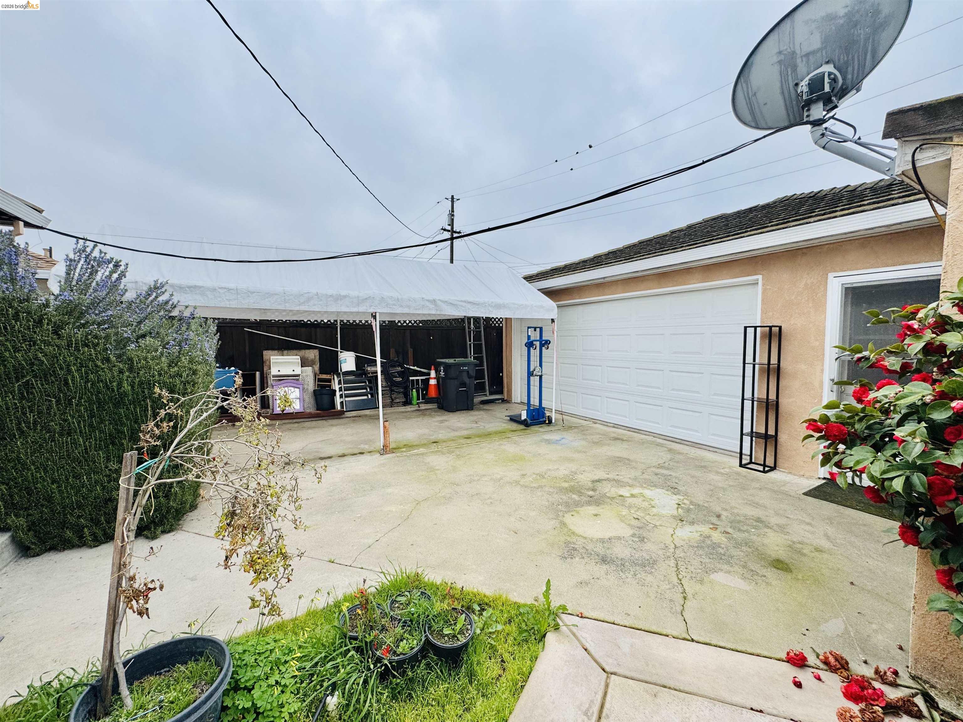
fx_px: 389
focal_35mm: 14
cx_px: 482
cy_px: 361
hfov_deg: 102.1
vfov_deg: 85.7
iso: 40
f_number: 2.2
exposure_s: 1/565
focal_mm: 2.22
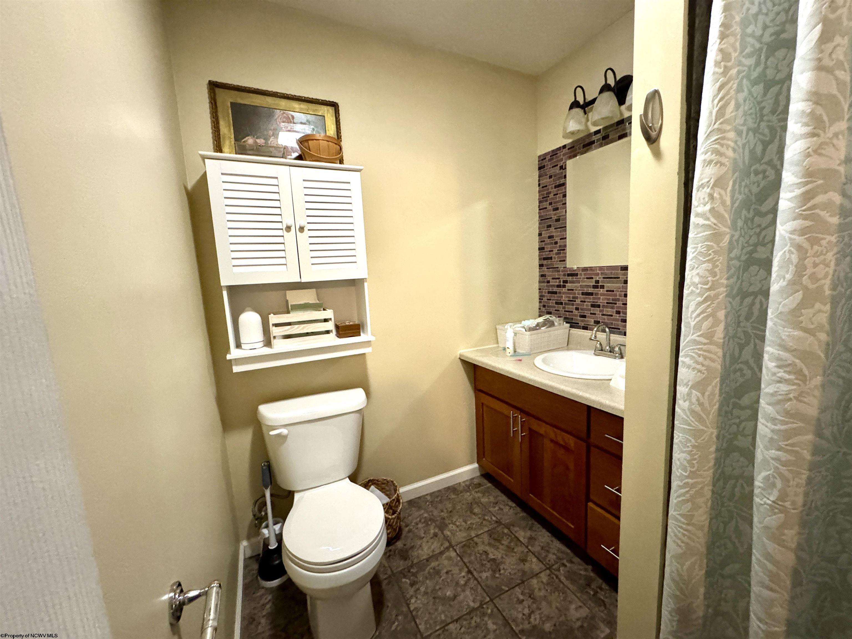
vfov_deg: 85.7
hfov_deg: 102.1
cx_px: 426
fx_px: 345
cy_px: 320
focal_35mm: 14
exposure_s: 1/60
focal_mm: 2.22
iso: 1000
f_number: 2.2
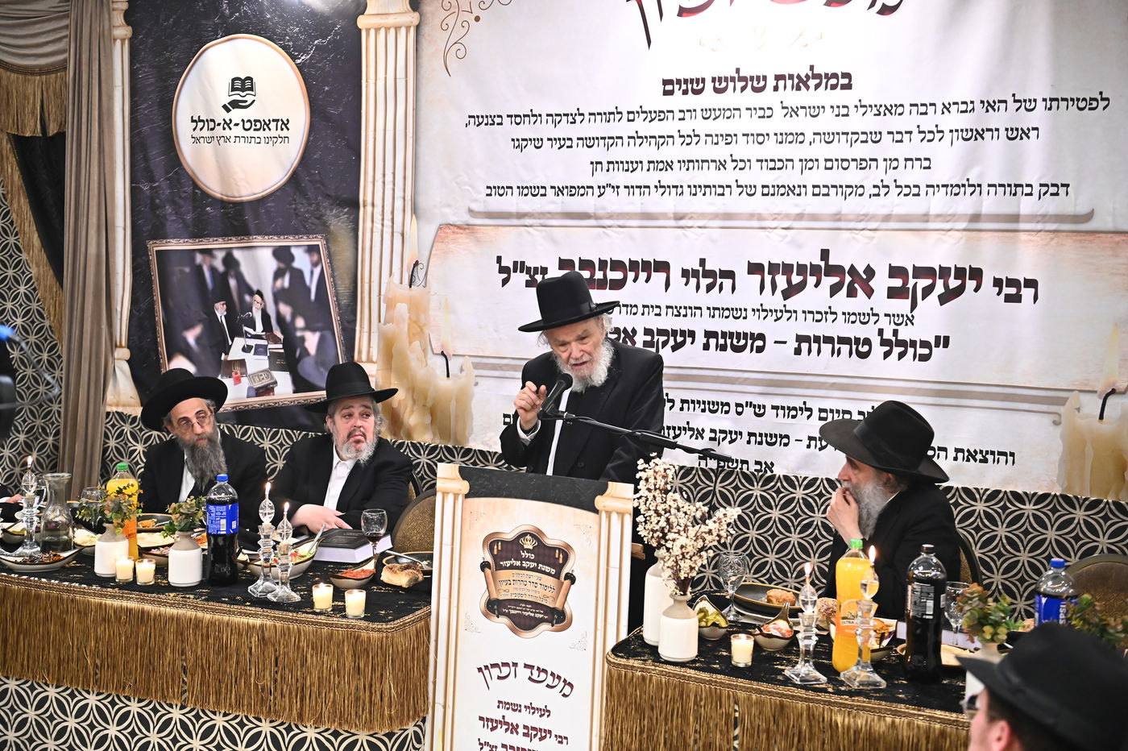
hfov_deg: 41.1
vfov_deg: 28.0
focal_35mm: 48
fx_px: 1503
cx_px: 564
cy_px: 376
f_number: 3.5
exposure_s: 1/125
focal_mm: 48
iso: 3200
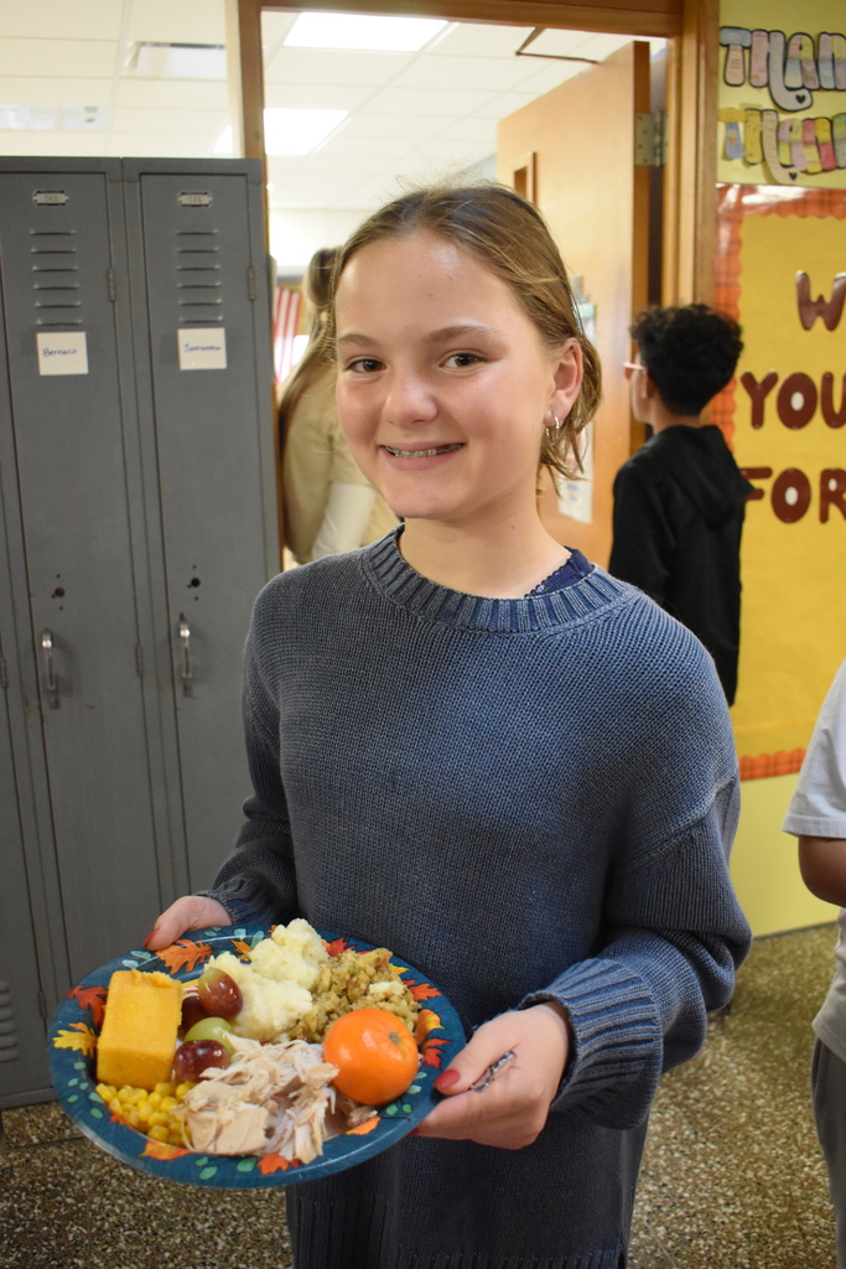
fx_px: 1163
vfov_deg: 57.2
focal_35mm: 33
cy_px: 634
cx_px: 423
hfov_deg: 40.0
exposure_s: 1/50
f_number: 3.8
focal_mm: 22
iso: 3200
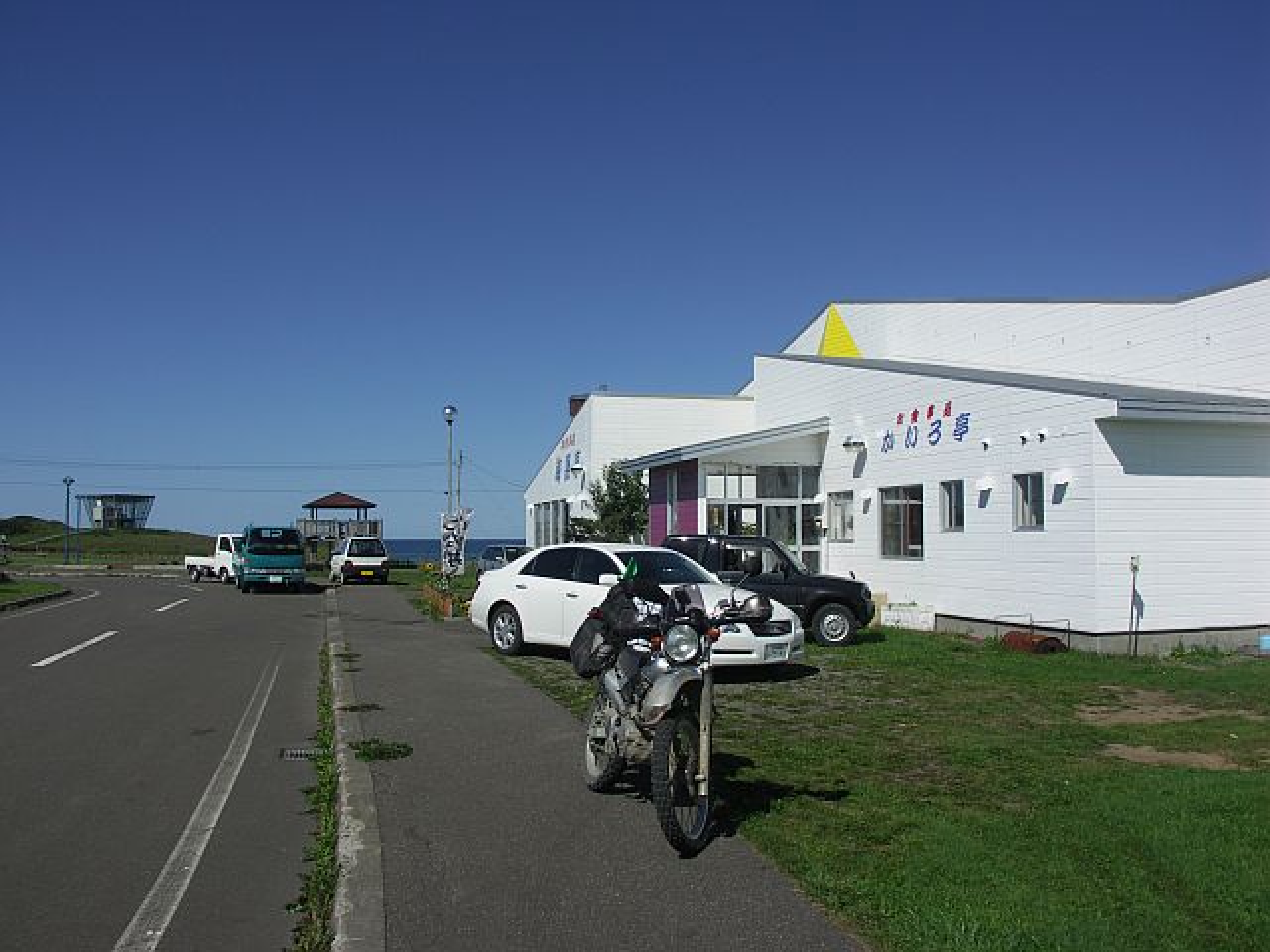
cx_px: 635
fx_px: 1064
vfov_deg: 48.2
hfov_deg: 61.7
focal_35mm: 29
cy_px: 476
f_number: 7.1
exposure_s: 1/400
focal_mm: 7.6
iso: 50
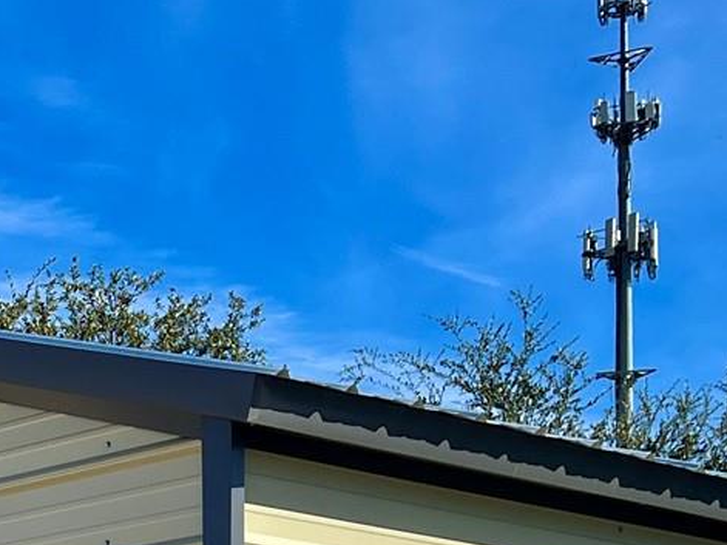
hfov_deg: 16.7
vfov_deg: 12.2
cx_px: -130
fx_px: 2373
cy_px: 933
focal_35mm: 113
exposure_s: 1/5882
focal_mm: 5.7
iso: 50
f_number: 1.5
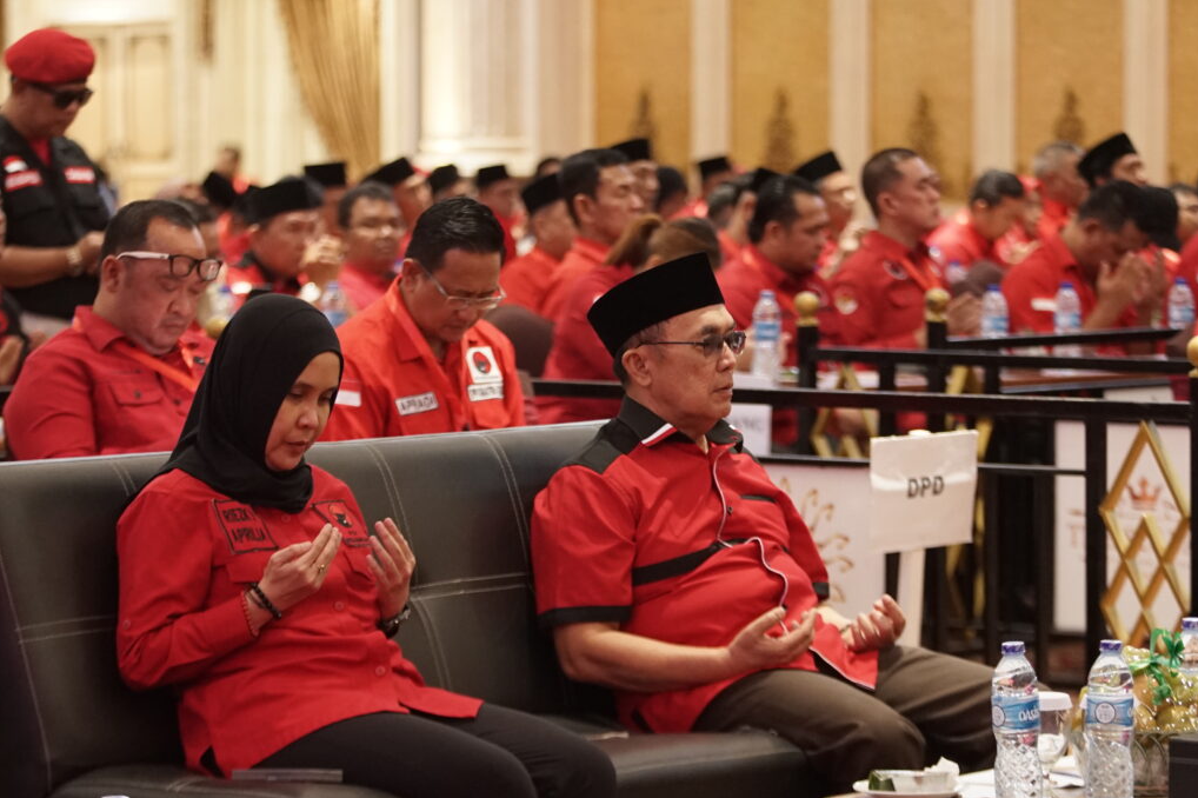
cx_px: 601
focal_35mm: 158
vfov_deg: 8.7
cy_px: 401
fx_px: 5256
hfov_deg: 13.0
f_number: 2.8
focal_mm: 105
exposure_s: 1/60
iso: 2500
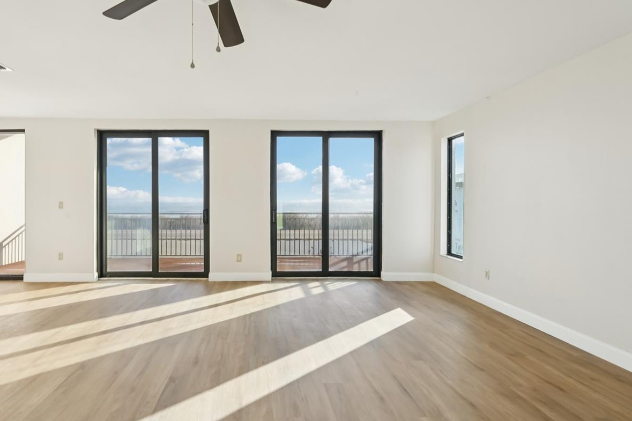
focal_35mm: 20
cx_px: 264
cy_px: 209
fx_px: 350
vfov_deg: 62.0
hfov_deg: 83.5
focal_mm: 14.7
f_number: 10
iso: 100
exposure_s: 1/20
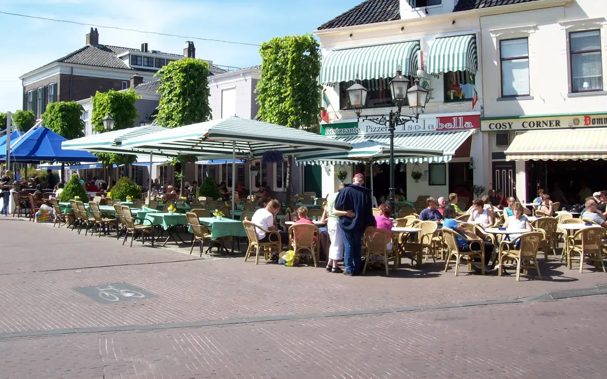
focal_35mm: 39
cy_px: 151
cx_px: 300
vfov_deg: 32.7
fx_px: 645
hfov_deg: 50.4
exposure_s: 1/359
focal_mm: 6
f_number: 4.8
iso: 80
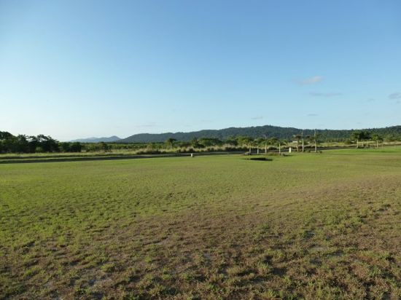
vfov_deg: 56.8
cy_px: 150
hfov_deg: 71.6
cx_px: 200
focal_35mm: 24
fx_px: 278
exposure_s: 1/400
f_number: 4
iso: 160
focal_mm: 4.3
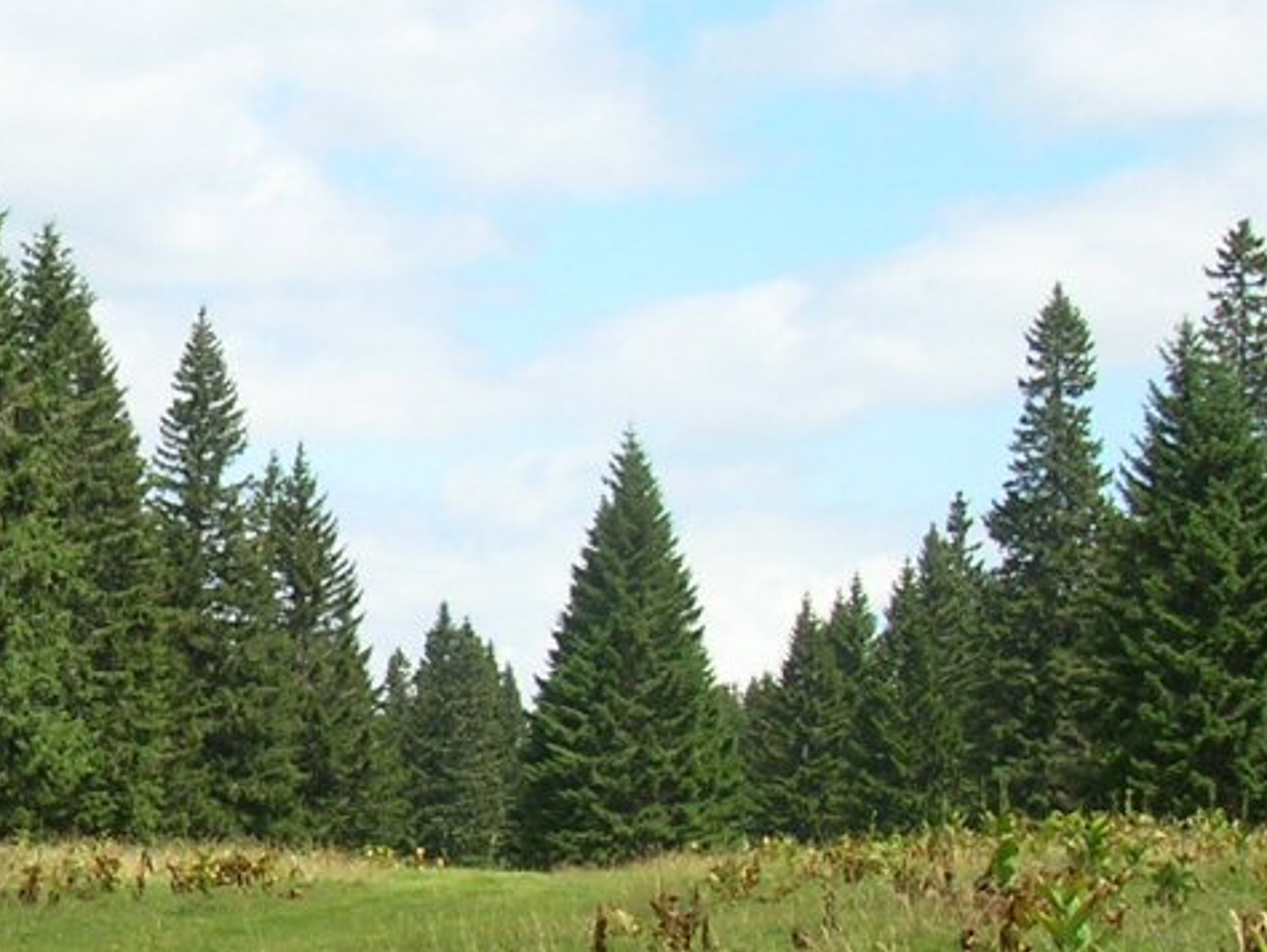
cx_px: -178
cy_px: 559
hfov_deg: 16.1
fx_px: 4321
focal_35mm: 118
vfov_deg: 12.6
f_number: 5.2
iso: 50
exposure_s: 1/217
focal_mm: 7
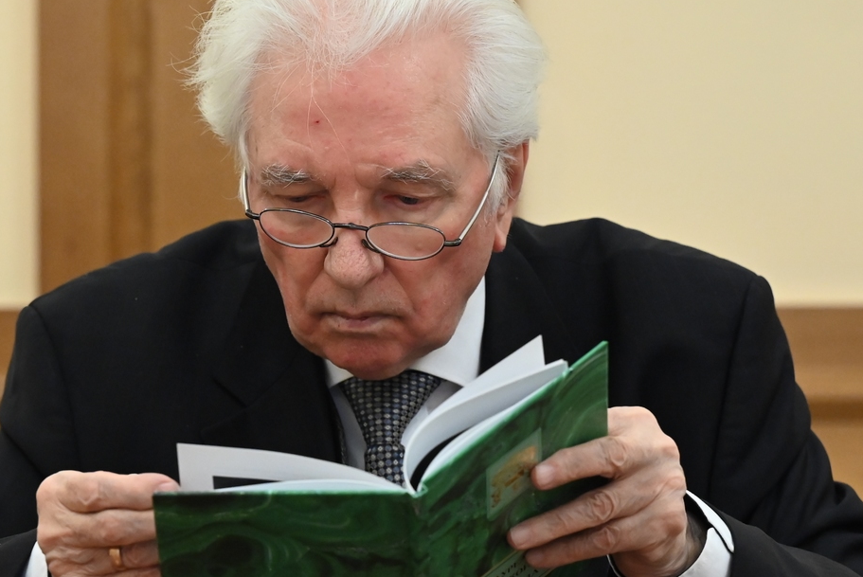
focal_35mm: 253
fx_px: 6070
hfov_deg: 8.1
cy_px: 327
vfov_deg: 5.4
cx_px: 407
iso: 3200
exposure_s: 1/125
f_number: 4
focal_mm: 120
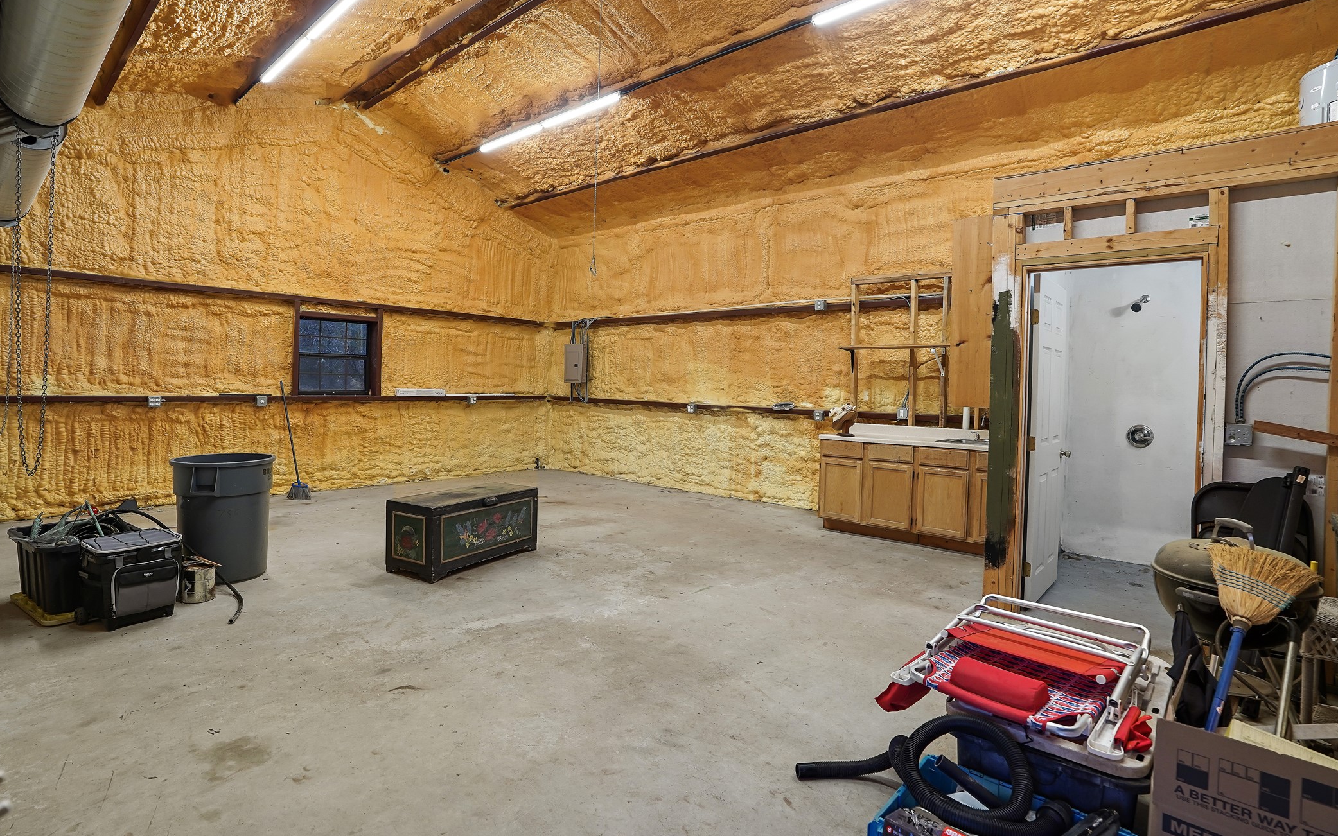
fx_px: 620
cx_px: 666
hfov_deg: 94.4
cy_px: 387
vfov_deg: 67.9
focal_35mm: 17
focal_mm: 16
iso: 640
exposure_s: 1/60
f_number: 5.6
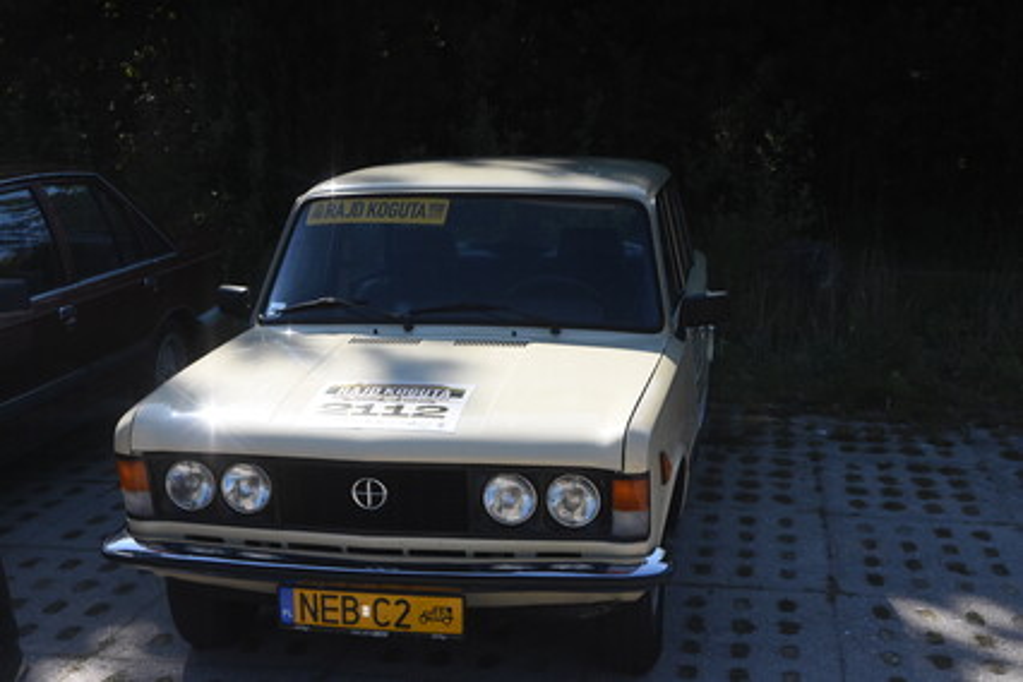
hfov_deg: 37.9
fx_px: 1492
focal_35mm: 52
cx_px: 512
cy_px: 341
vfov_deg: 25.8
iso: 1250
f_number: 4
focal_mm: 35
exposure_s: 1/8000
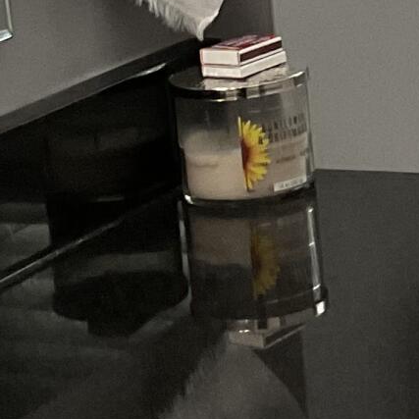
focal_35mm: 180
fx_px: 2465
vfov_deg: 9.6
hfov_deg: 9.5
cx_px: 585
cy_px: -58
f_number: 1.8
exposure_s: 1/60
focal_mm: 3
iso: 100
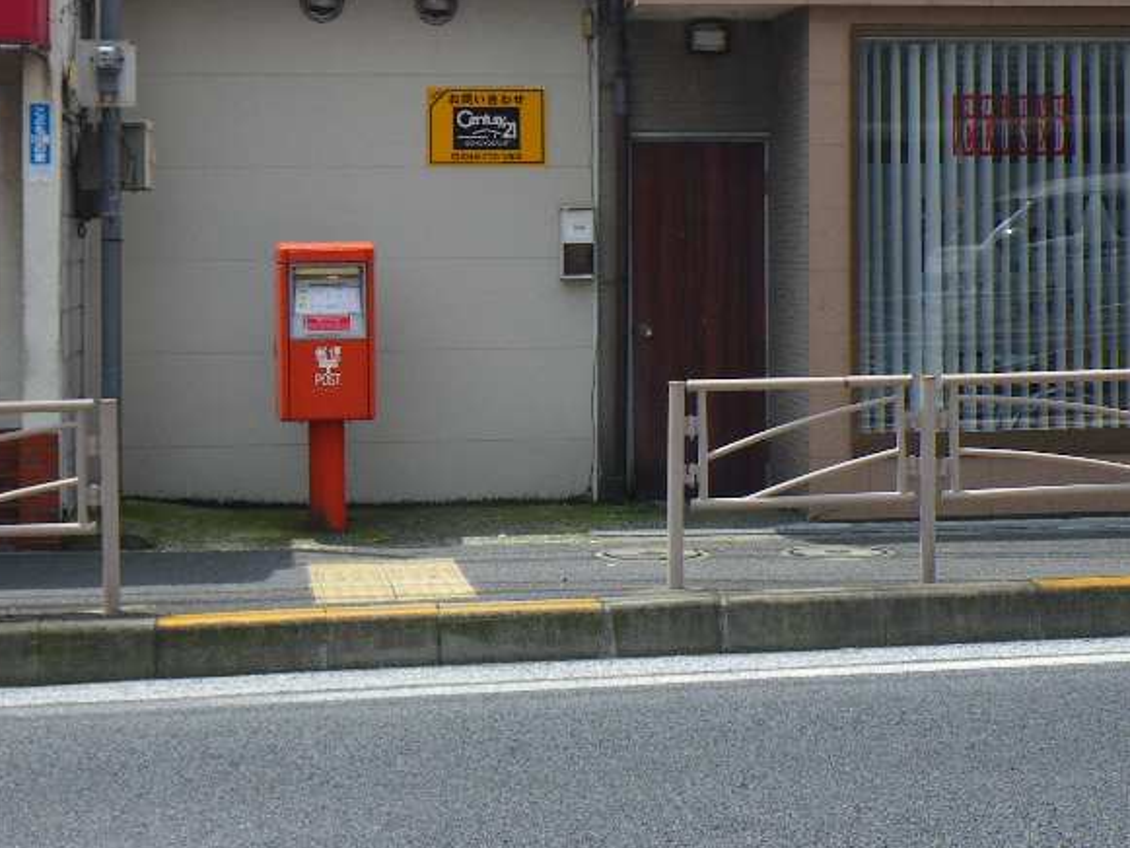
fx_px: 2416
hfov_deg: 26.3
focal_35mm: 74
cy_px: 241
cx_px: 622
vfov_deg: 19.8
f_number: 5
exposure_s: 1/160
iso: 50
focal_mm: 7.5
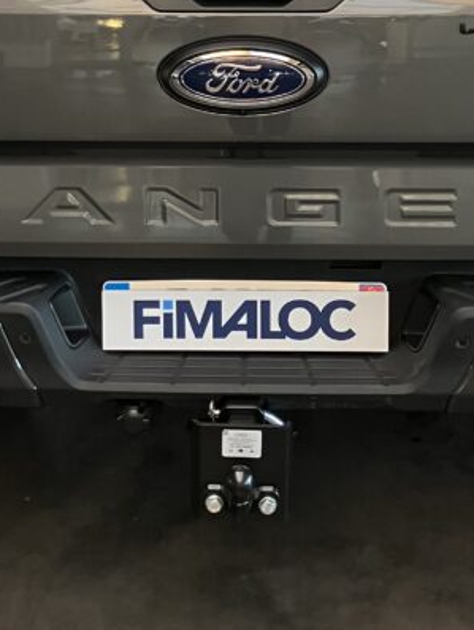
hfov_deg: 20.5
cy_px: 117
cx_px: 244
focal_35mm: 72
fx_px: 1313
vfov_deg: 26.5
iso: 125
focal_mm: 3.99
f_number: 1.8
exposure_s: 1/60
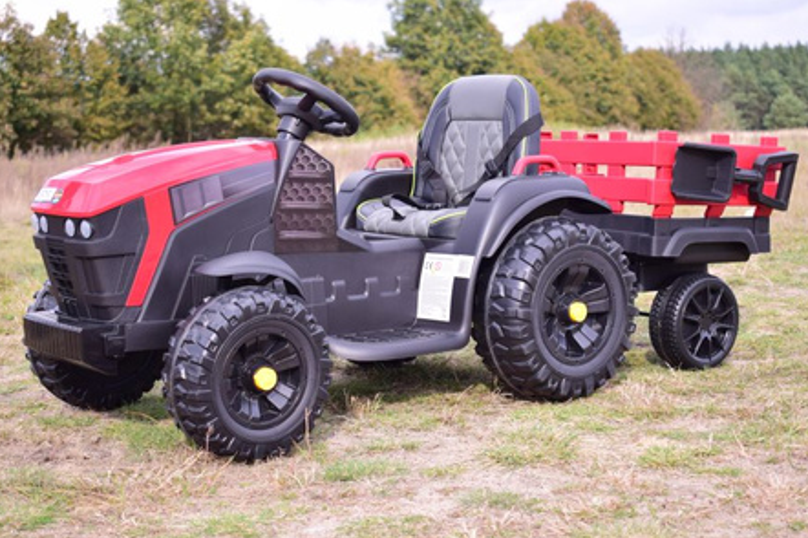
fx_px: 1368
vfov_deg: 22.2
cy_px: 271
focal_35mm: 61
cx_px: 400
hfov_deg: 32.9
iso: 400
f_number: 5
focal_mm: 40
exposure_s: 1/640
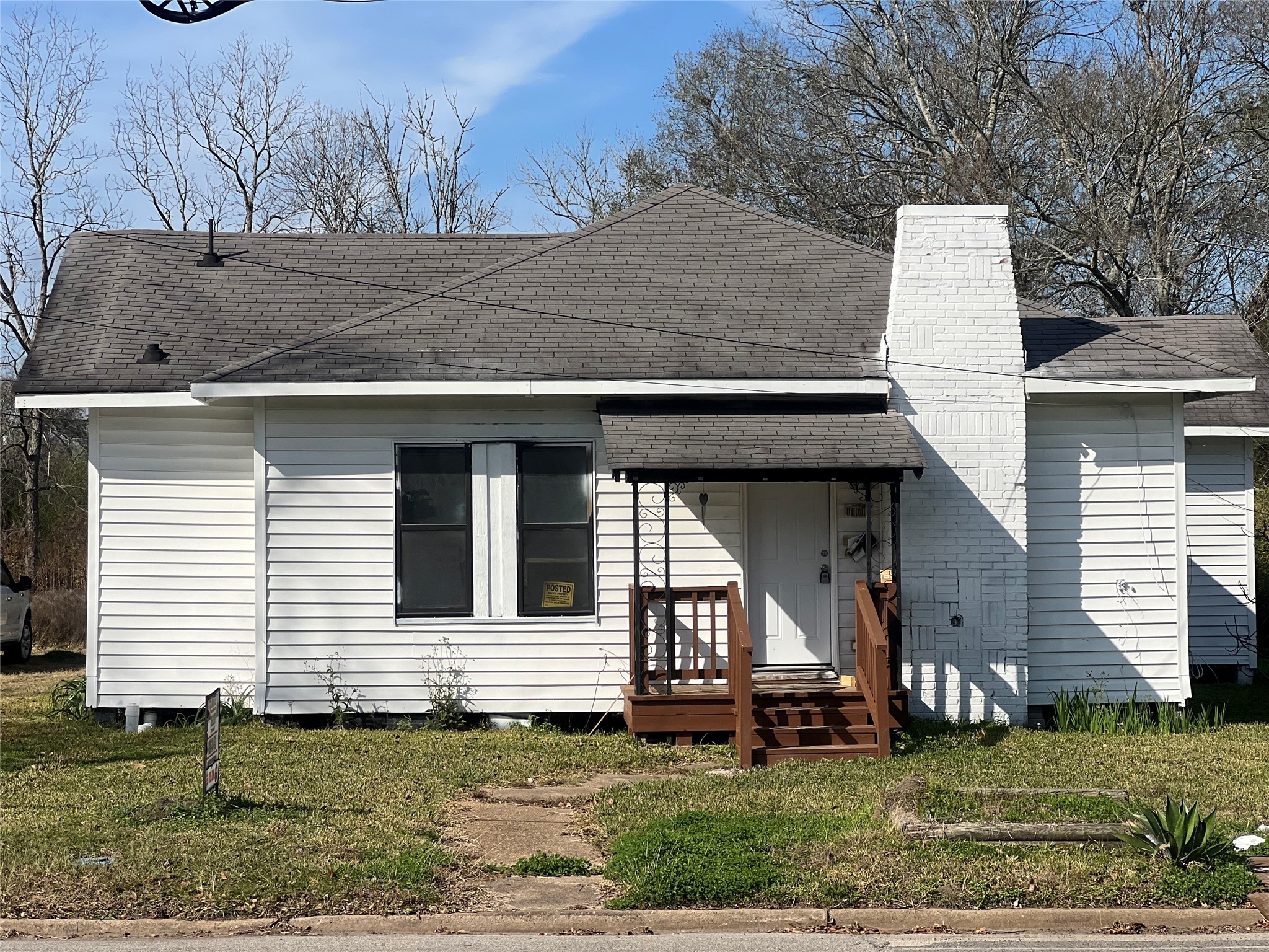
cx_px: 634
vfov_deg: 19.1
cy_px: 476
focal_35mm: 77
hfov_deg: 25.3
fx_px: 2823
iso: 32
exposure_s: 1/1167
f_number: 2.8
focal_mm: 9
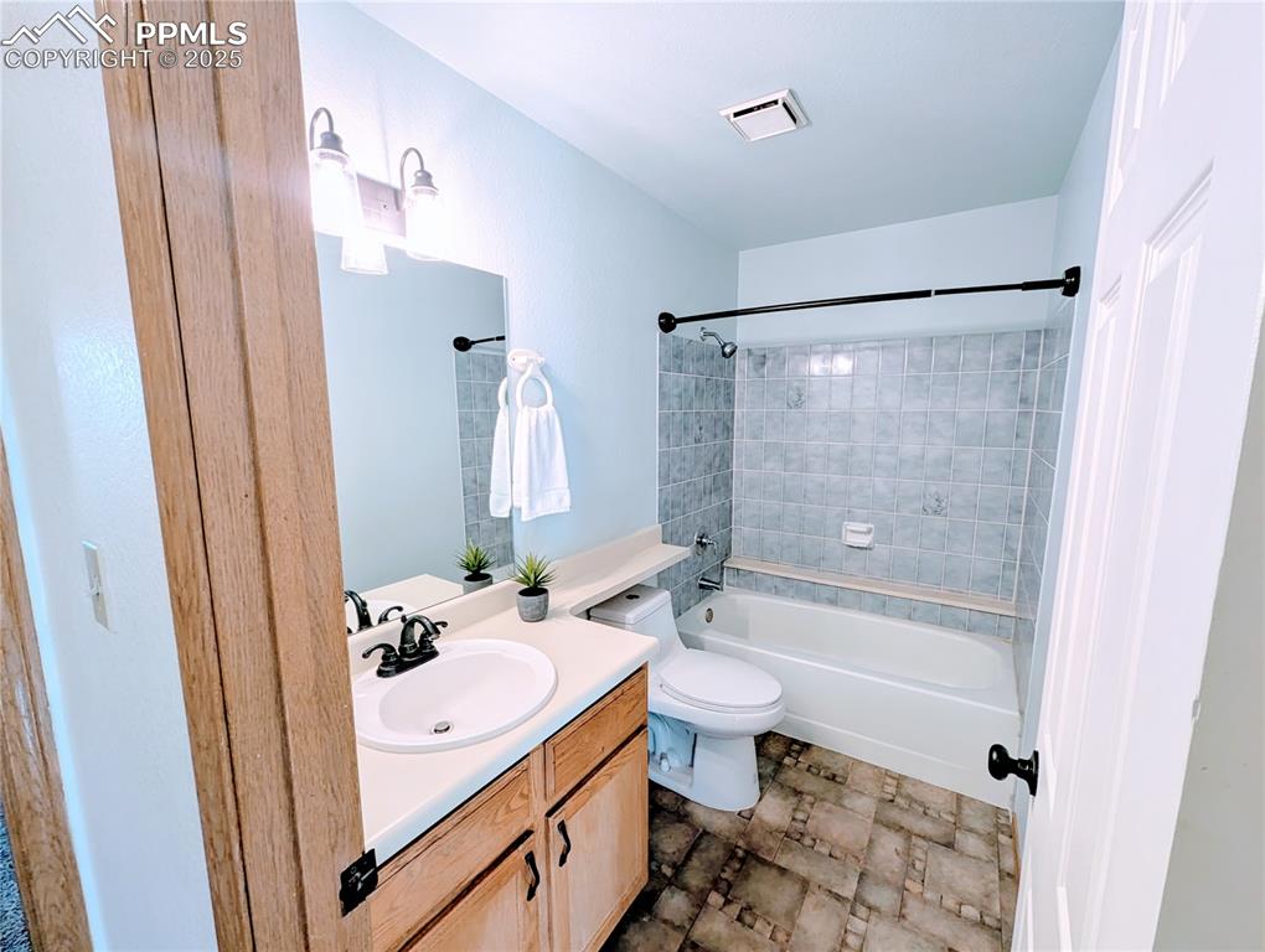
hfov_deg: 106.1
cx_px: 632
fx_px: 476
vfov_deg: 90.1
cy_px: 476
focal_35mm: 13
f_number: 2.2
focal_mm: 1.95
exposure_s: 1/30
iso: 52
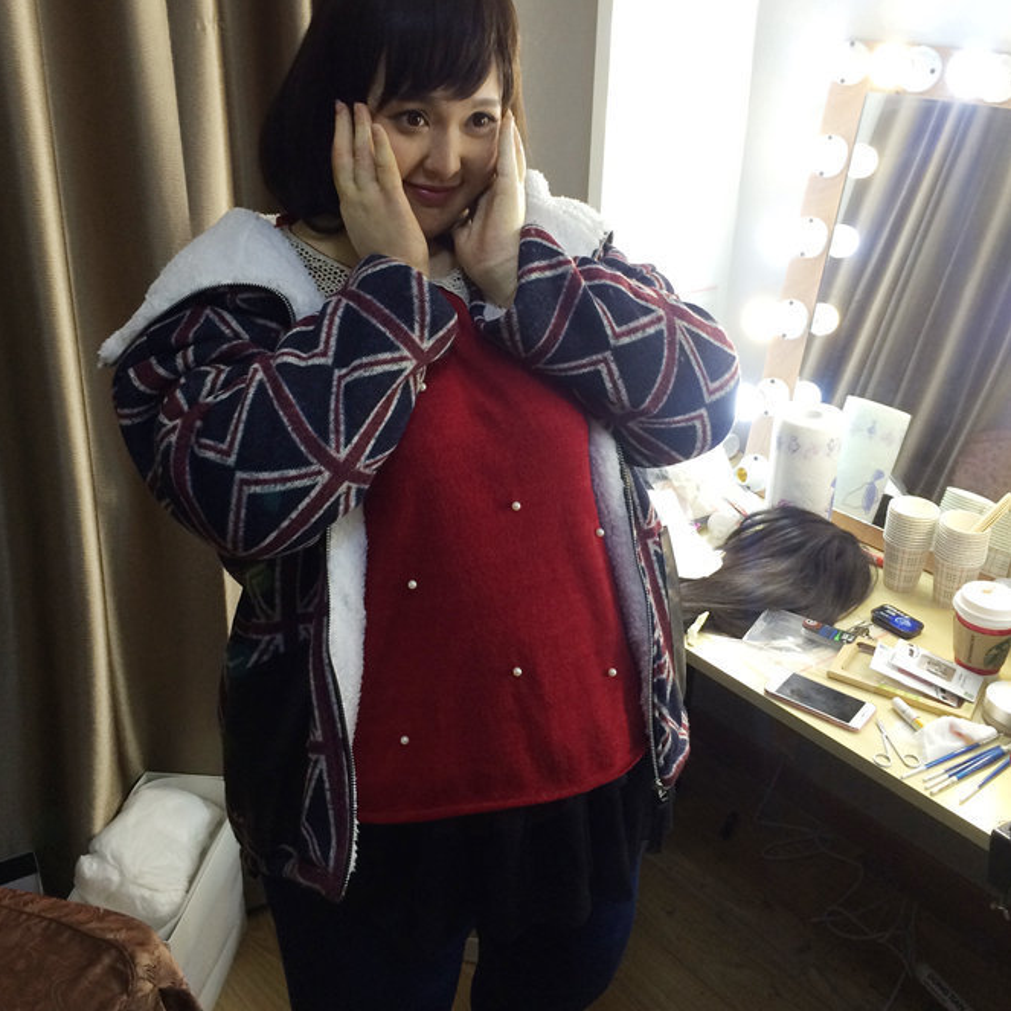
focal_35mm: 36
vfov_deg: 45.9
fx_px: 1190
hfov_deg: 46.0
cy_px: 441
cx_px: 498
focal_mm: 4.12
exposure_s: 1/30
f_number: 2.2
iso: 100
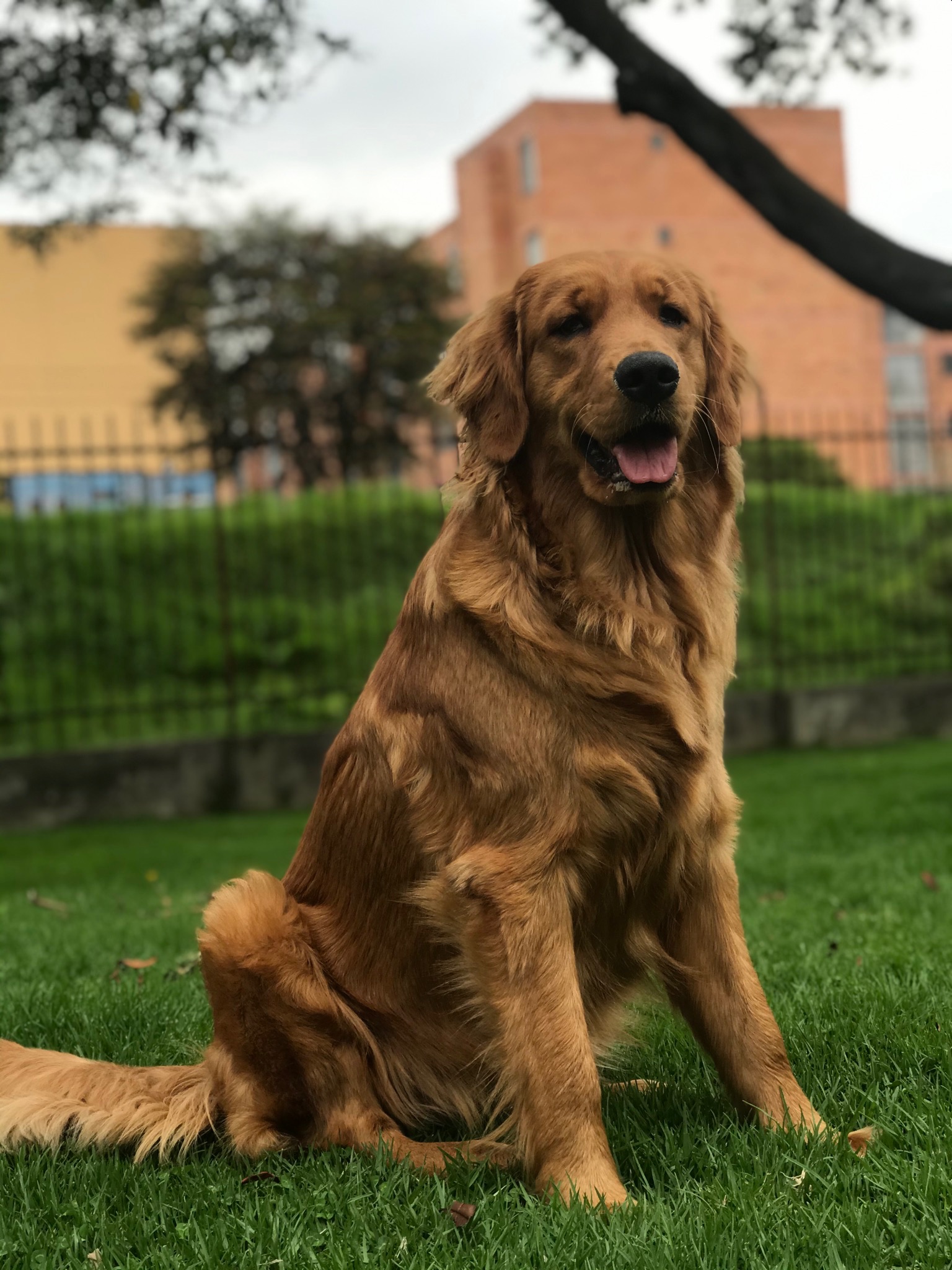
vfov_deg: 33.8
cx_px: 476
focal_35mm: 57
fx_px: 2090
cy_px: 635
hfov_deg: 25.7
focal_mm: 6.6
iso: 20
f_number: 2.8
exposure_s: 1/394
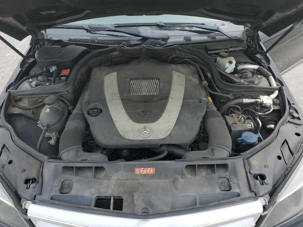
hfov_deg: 65.3
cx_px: 146
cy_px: 117
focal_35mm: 27
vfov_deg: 51.4
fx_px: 236
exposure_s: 1/1250
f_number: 1.5
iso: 50
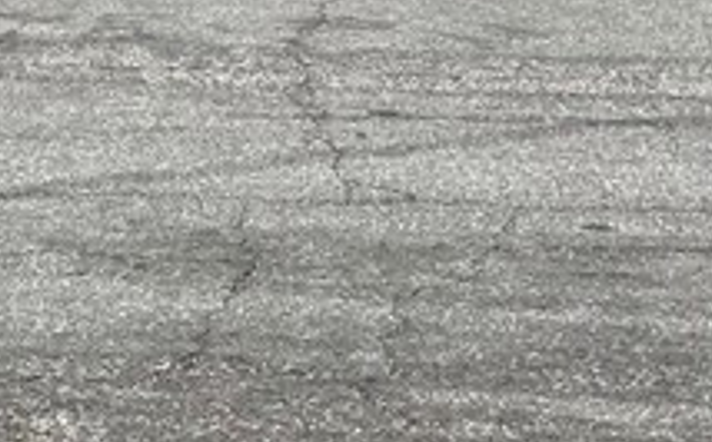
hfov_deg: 16.3
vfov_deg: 9.5
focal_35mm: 122
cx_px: -186
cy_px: -608
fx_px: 2364
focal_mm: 6.86
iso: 80
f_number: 1.78
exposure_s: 1/5000
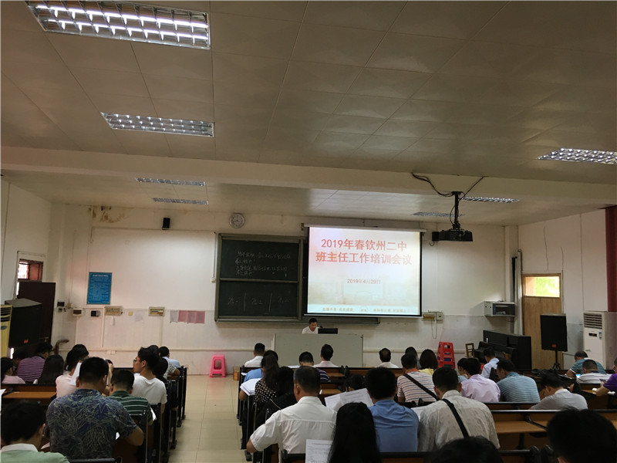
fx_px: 517
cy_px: 232
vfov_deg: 48.2
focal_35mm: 29
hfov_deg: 61.7
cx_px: 308
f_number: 2.2
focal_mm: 4.15
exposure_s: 1/33
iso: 100
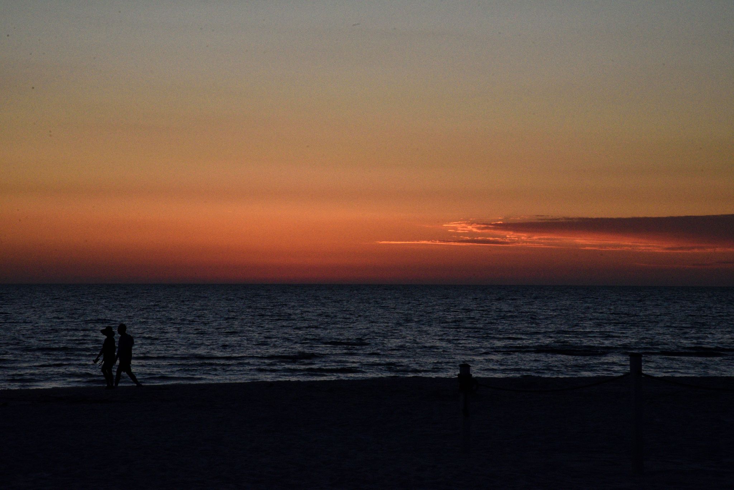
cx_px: 367
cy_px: 245
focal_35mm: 120
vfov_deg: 11.4
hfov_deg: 17.1
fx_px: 2447
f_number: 20
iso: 5000
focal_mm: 120
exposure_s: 1/640
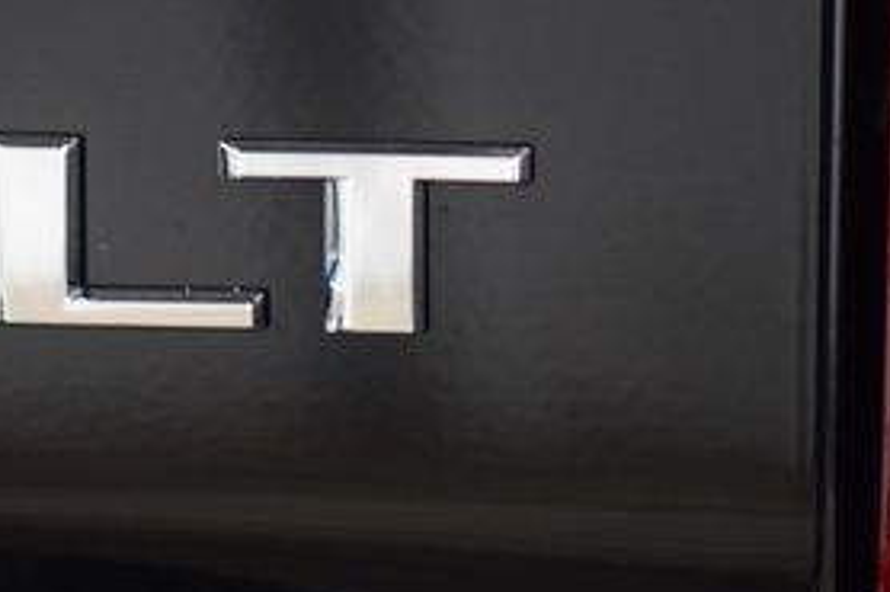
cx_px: 295
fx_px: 5979
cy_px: 270
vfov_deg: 5.7
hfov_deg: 8.5
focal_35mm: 242
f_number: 2.8
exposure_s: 1/50
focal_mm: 70
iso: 1600
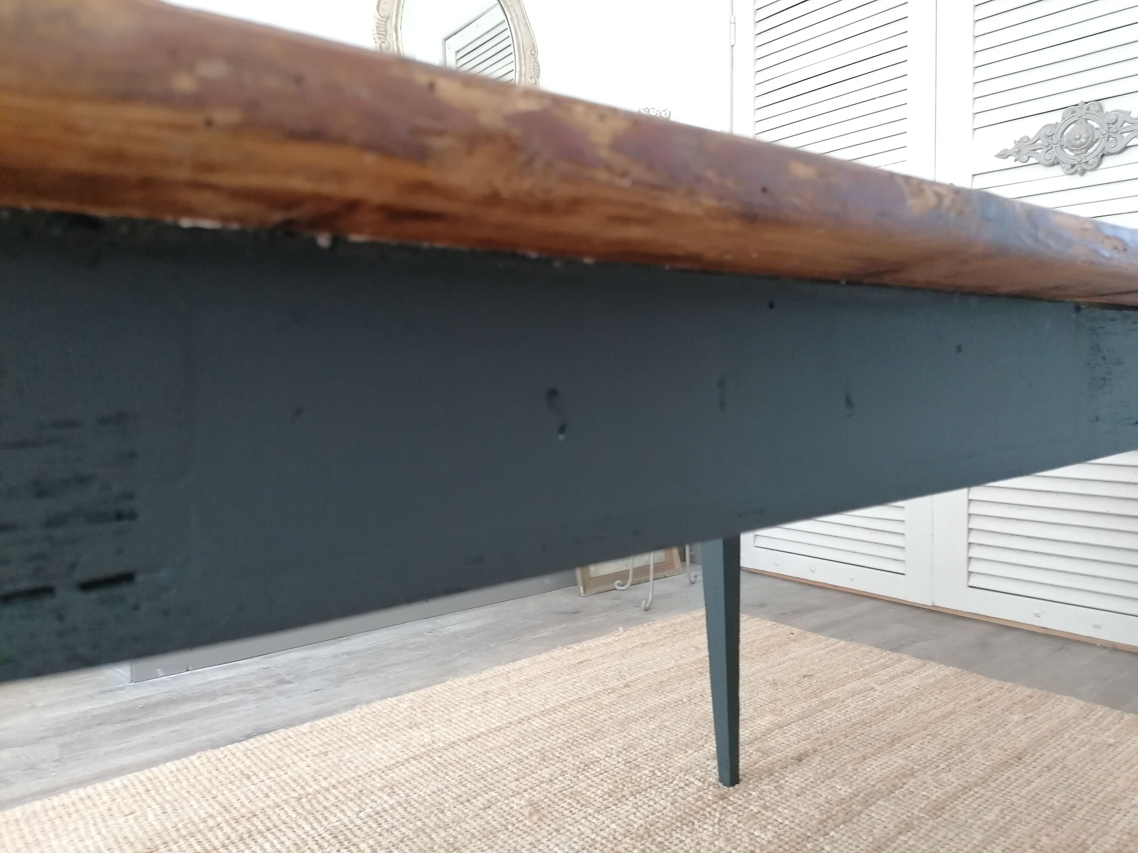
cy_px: 426
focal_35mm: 27
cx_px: 569
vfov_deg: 51.4
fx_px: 888
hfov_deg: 65.3
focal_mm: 4.75
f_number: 1.8
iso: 320
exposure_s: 1/30
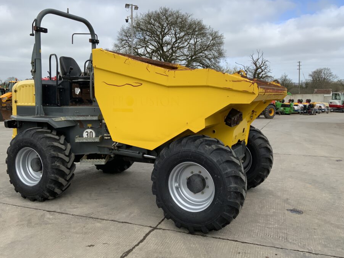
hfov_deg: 55.4
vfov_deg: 42.9
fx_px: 328
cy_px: 114
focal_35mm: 33
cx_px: 171
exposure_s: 1/1534
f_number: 1.8
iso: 16
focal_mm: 3
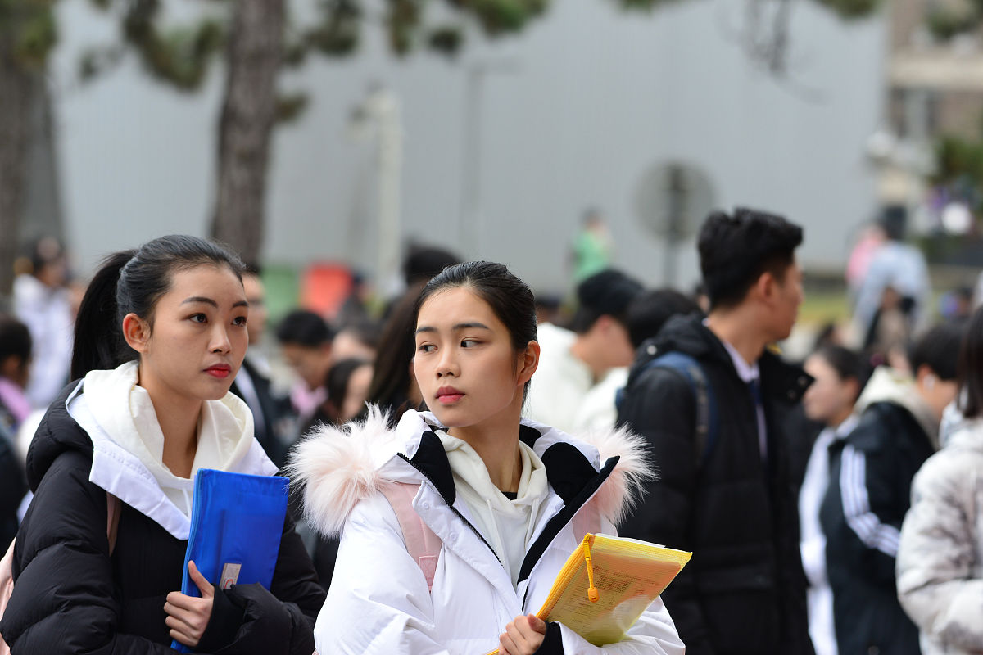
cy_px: 328
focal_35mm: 200
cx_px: 492
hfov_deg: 10.3
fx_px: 5461
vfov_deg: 6.9
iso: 400
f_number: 5.6
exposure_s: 1/100
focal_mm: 200
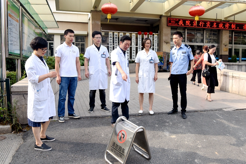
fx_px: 205
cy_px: 82
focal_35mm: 30
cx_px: 123
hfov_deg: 61.9
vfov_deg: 43.6
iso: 800
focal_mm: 30
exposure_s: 1/400
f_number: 10
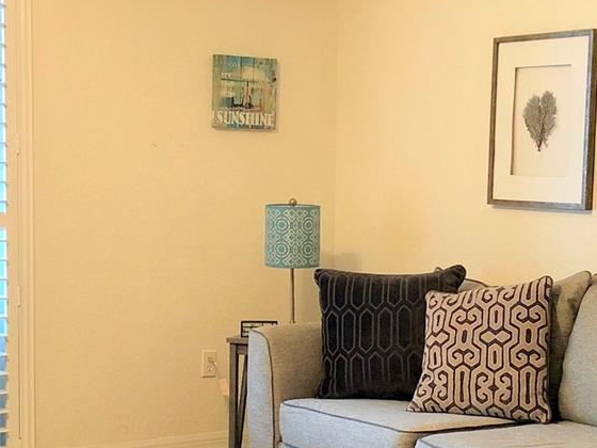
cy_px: 311
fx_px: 1380
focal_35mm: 80
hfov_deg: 24.4
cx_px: 293
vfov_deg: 18.4
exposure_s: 1/15
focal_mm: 4
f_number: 1.8
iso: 50
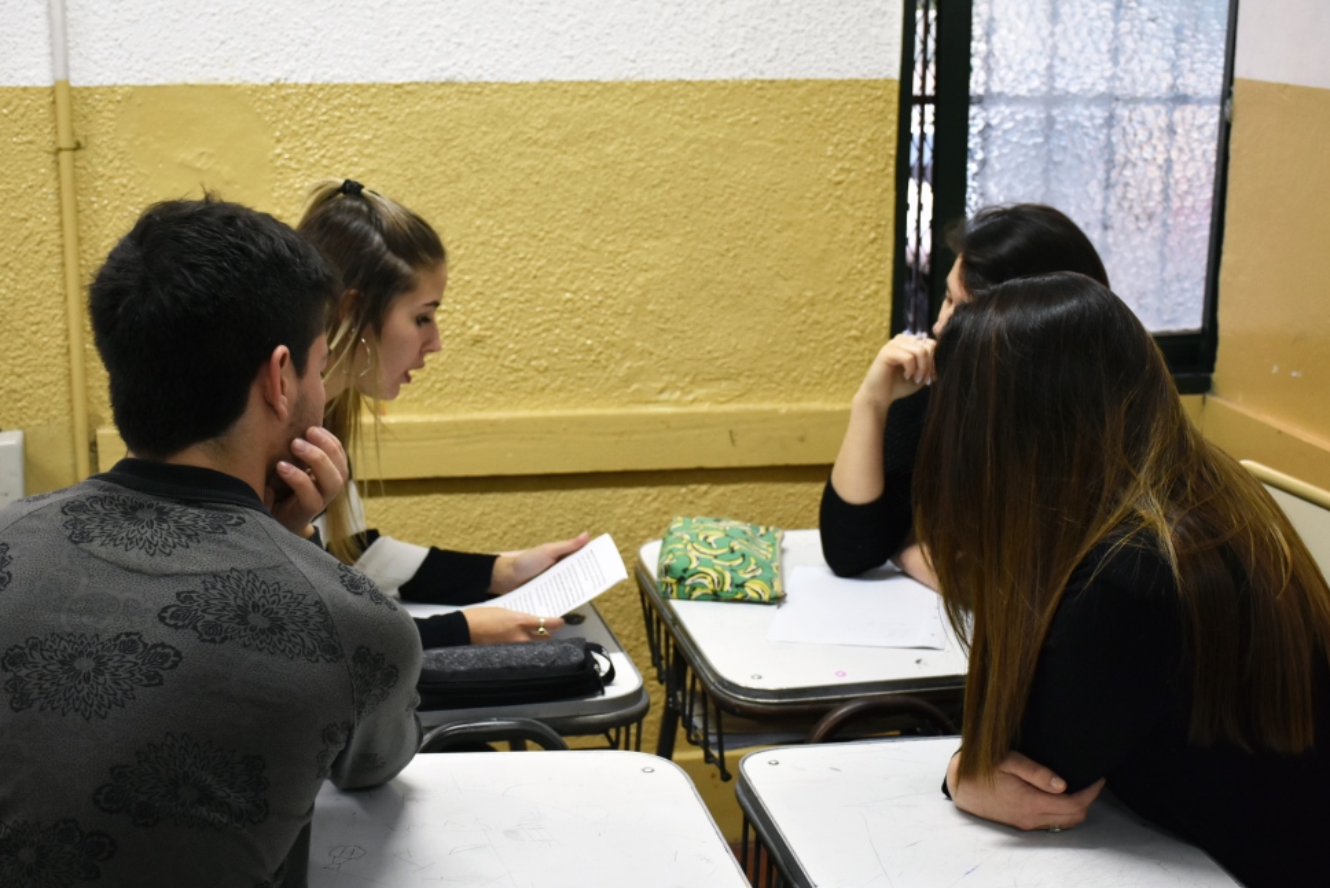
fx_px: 2052
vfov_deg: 24.4
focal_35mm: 56
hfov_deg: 35.9
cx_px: 632
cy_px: 452
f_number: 4.2
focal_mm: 35
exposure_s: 1/60
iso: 1100
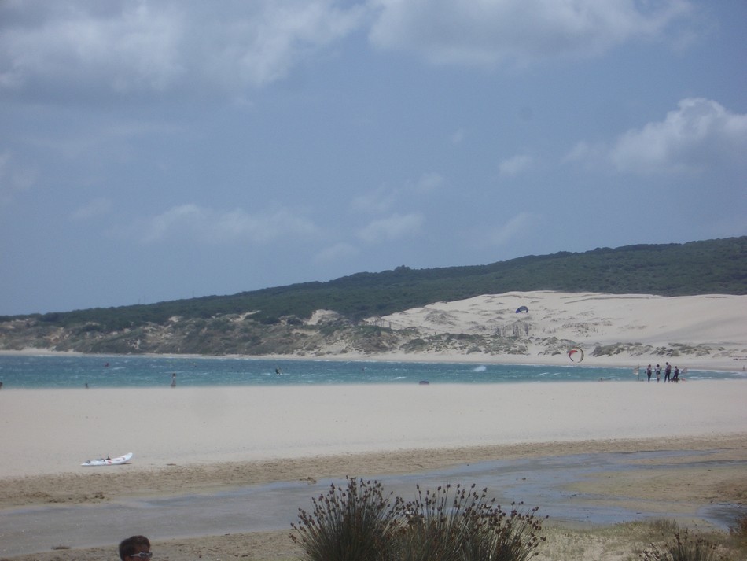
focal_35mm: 105
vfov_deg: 14.1
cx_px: 374
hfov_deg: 18.7
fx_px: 2266
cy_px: 280
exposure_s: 1/500
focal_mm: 17.4
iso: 50
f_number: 7.7
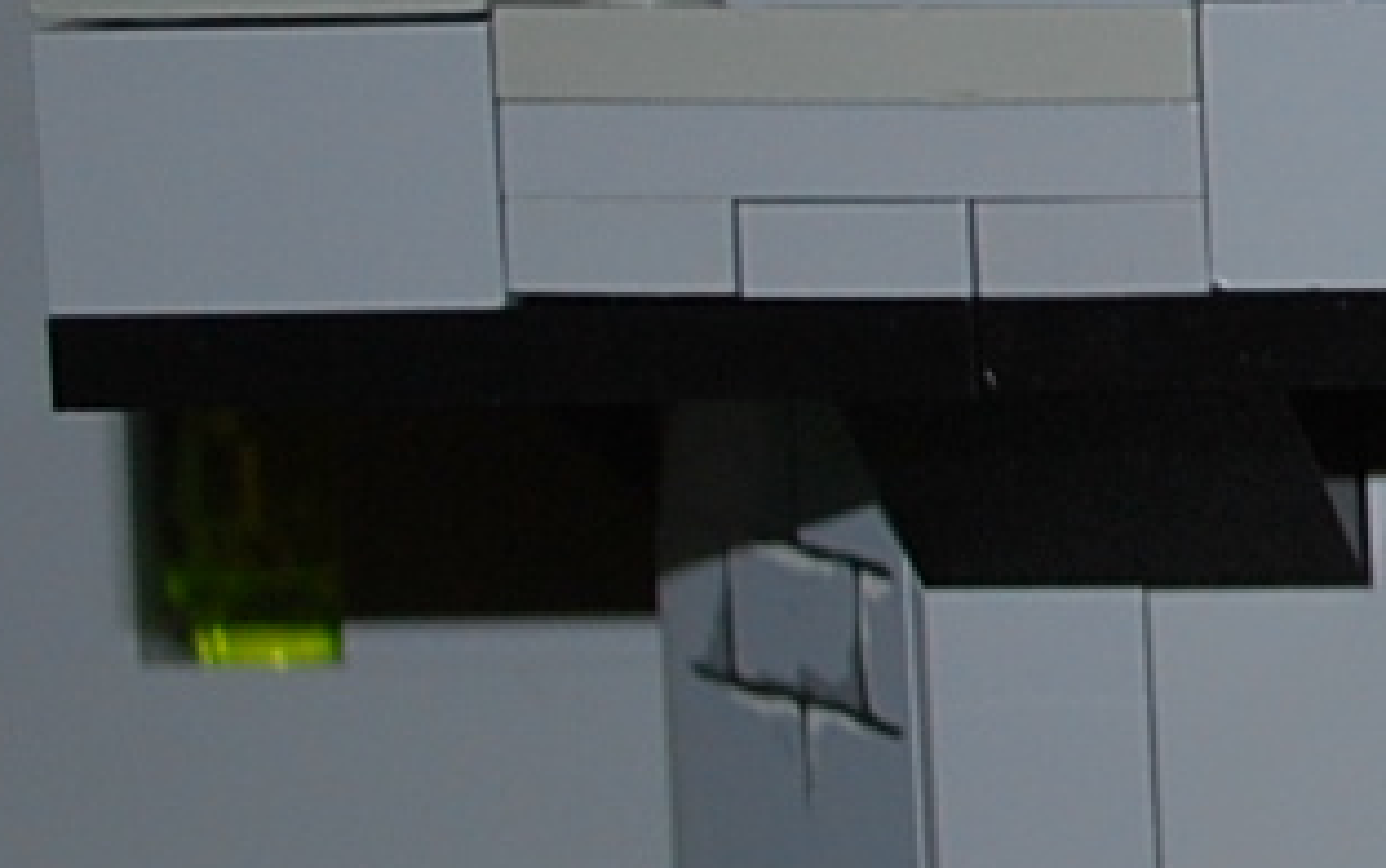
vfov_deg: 5.3
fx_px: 9297
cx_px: 3866
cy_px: -292
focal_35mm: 246
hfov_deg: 7.6
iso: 200
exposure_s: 1/60
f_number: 4.5
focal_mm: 26
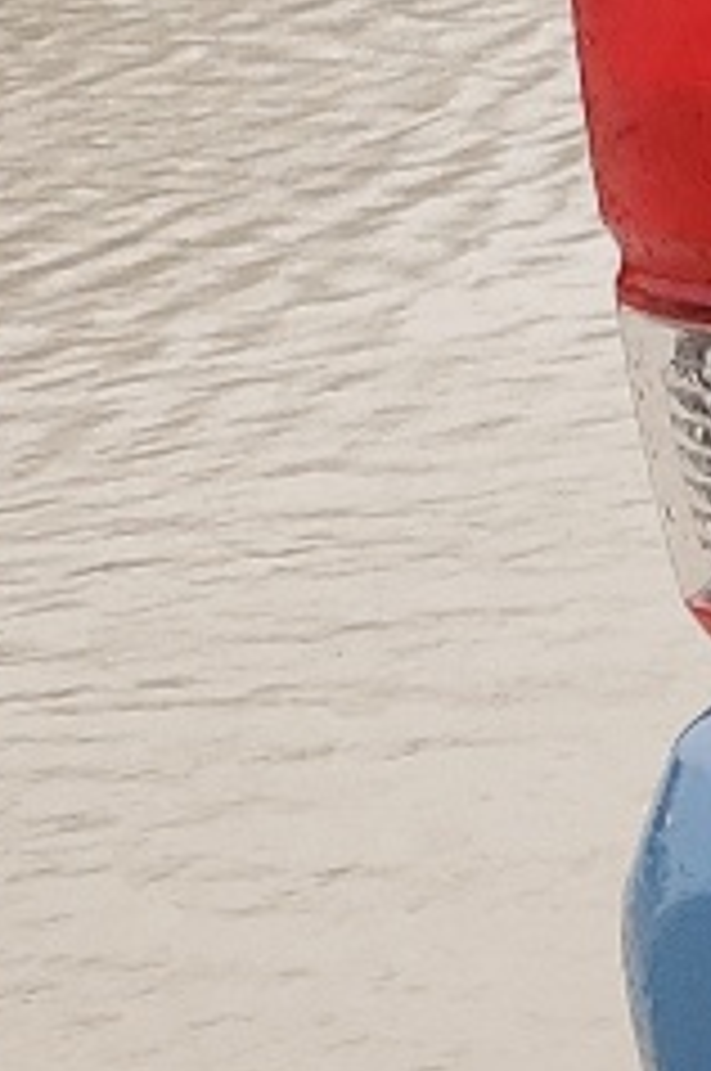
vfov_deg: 11.3
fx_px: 5407
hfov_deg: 5.6
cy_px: 225
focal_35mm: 182
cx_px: 3532
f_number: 1.5
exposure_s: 1/133
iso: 50
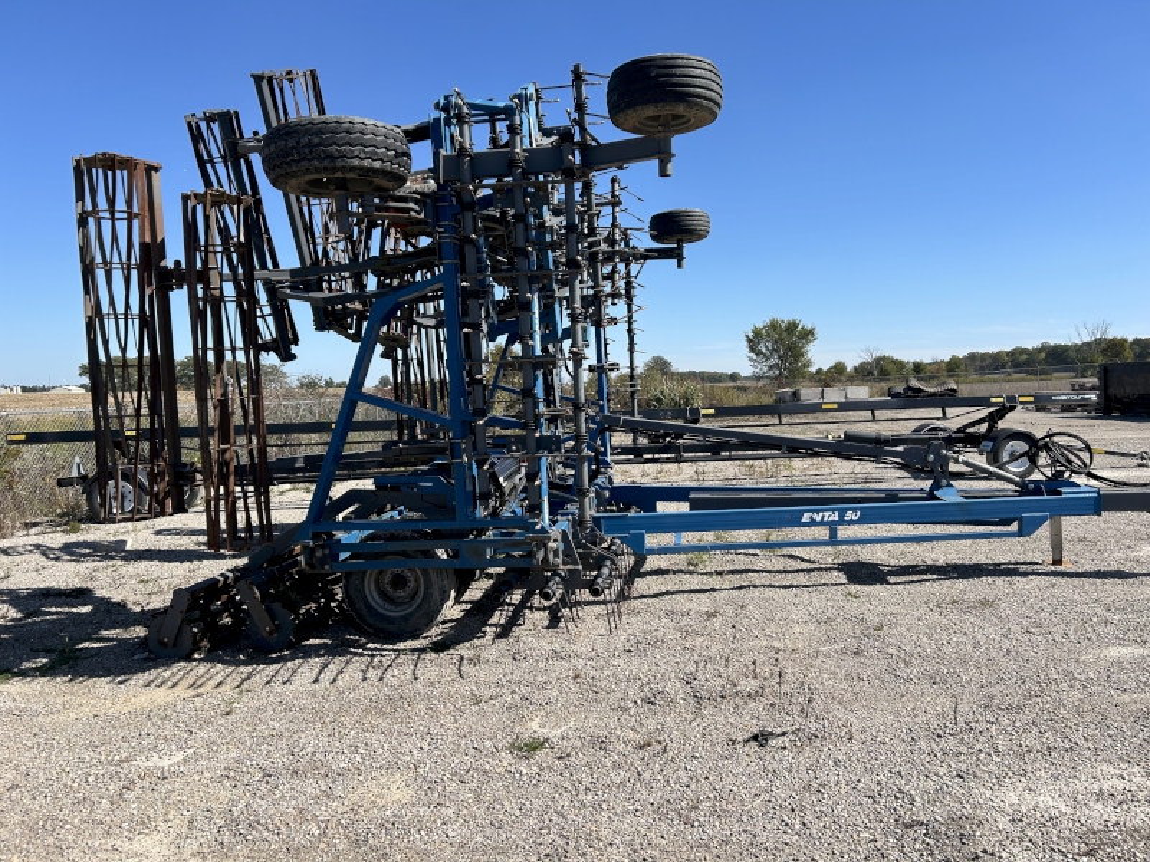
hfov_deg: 67.3
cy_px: 431
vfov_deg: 53.1
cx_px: 575
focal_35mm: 26
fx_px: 864
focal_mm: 5.7
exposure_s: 1/3571
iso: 50
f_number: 1.5
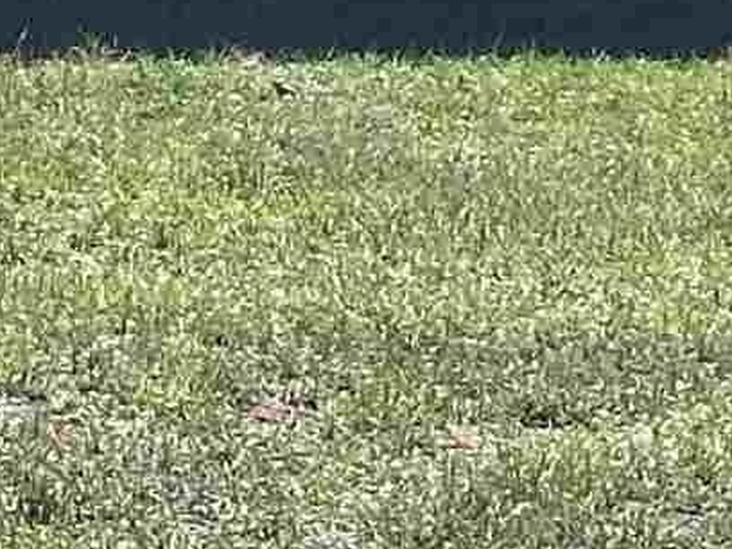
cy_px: -499
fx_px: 7634
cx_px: -1561
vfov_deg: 4.1
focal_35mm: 361
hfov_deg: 5.2
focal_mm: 6.86
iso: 64
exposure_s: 1/2410
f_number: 1.78
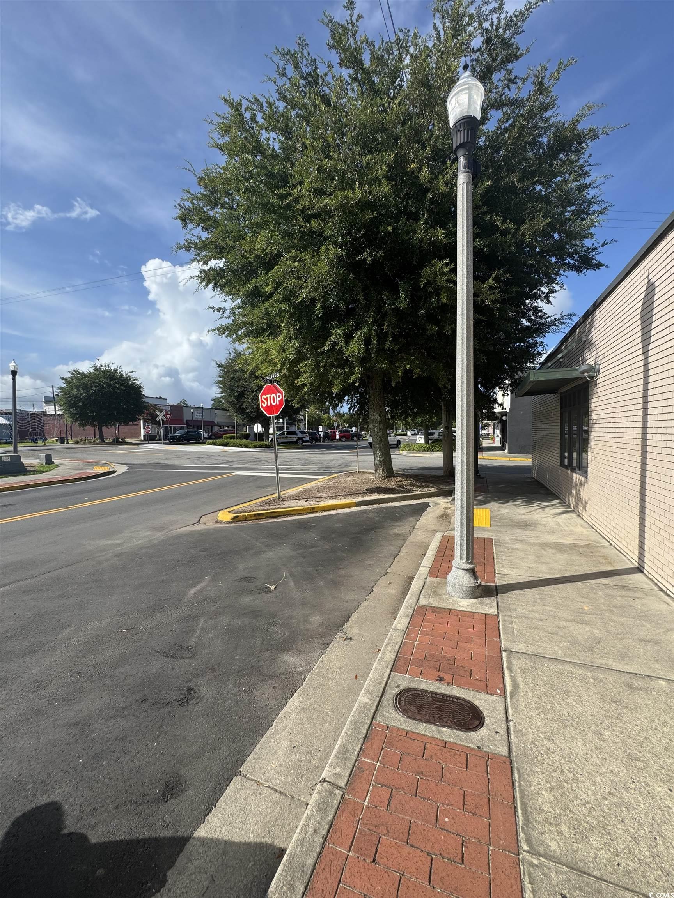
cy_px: 449
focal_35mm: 14
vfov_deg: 102.1
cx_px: 337
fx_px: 363
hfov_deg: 85.7
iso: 50
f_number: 2.2
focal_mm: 2.22
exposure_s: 1/1217
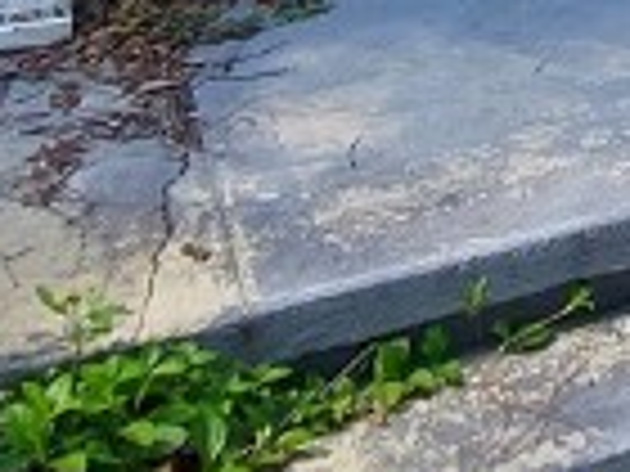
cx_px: 1107
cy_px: -611
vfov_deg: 12.6
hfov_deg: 17.2
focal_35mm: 95
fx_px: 1729
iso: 50
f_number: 2.2
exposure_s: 1/159
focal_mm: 1.74
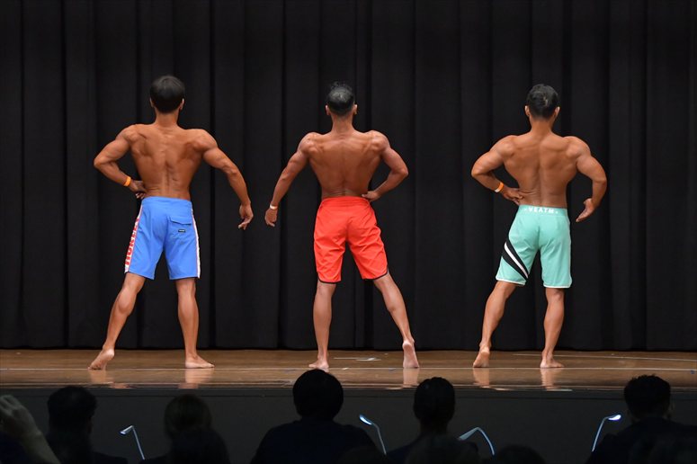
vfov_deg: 8.7
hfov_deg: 13.1
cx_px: 348
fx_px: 3038
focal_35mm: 157
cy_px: 232
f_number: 5.6
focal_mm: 105
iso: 6400
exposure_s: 1/400
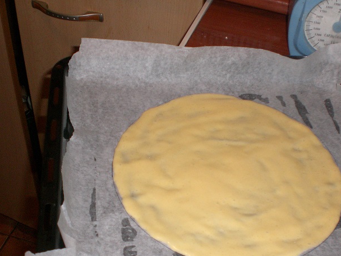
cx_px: 195
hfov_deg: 39.6
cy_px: 153
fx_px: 473
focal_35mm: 48
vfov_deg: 30.2
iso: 200
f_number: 3.1
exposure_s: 1/60
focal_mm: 6.3
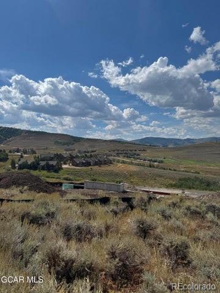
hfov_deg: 56.8
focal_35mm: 24
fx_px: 203
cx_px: 110
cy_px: 146
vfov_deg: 71.6
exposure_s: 1/10417
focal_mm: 6.76
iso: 80
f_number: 1.78
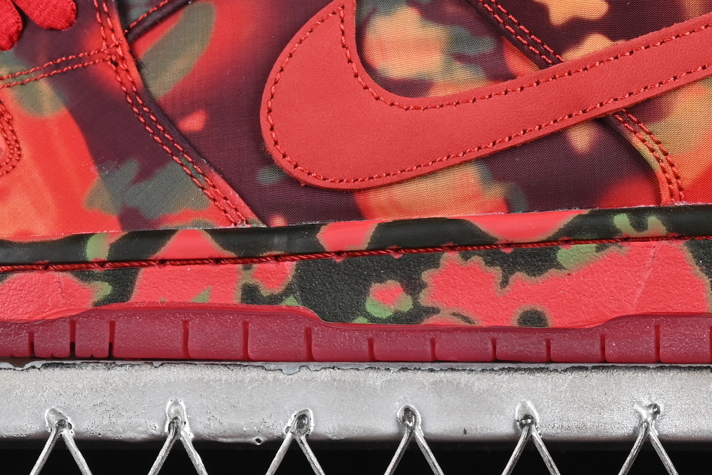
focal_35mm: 221
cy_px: -67
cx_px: 319
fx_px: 4371
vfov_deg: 6.2
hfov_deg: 9.3
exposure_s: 1/60
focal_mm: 50
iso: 160
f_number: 7.1
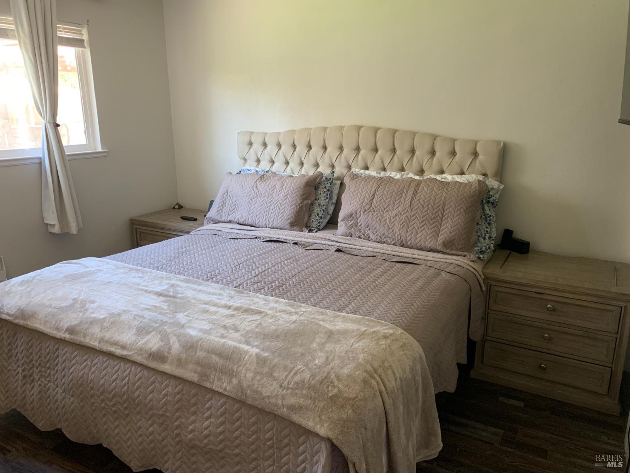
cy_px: 236
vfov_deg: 53.1
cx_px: 315
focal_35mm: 26
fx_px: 473
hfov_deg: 67.3
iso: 320
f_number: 1.8
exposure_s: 1/60
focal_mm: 4.25
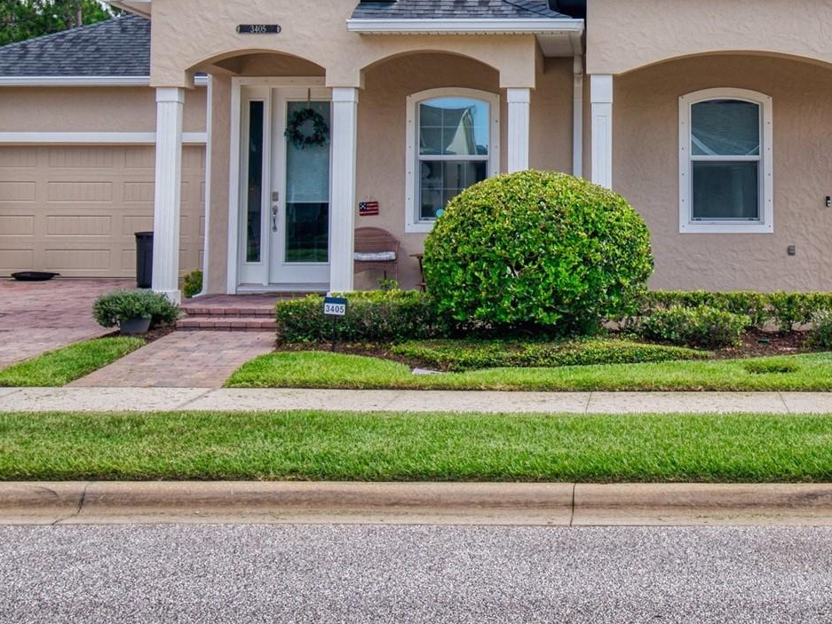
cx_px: 616
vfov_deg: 24.7
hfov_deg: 32.6
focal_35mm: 58
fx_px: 1394
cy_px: 102
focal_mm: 17
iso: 200
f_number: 8
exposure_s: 1/160
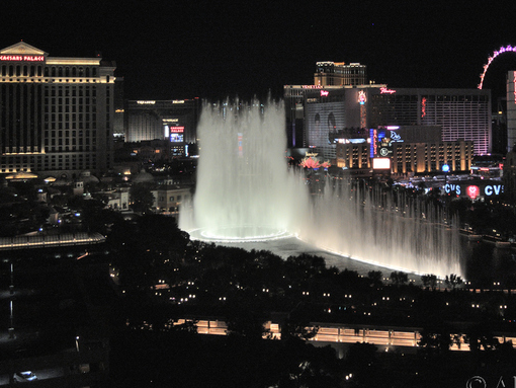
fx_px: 716
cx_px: 349
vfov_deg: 30.2
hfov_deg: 39.1
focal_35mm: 48
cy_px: 144
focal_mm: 7.5
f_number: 3.2
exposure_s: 1/125
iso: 400
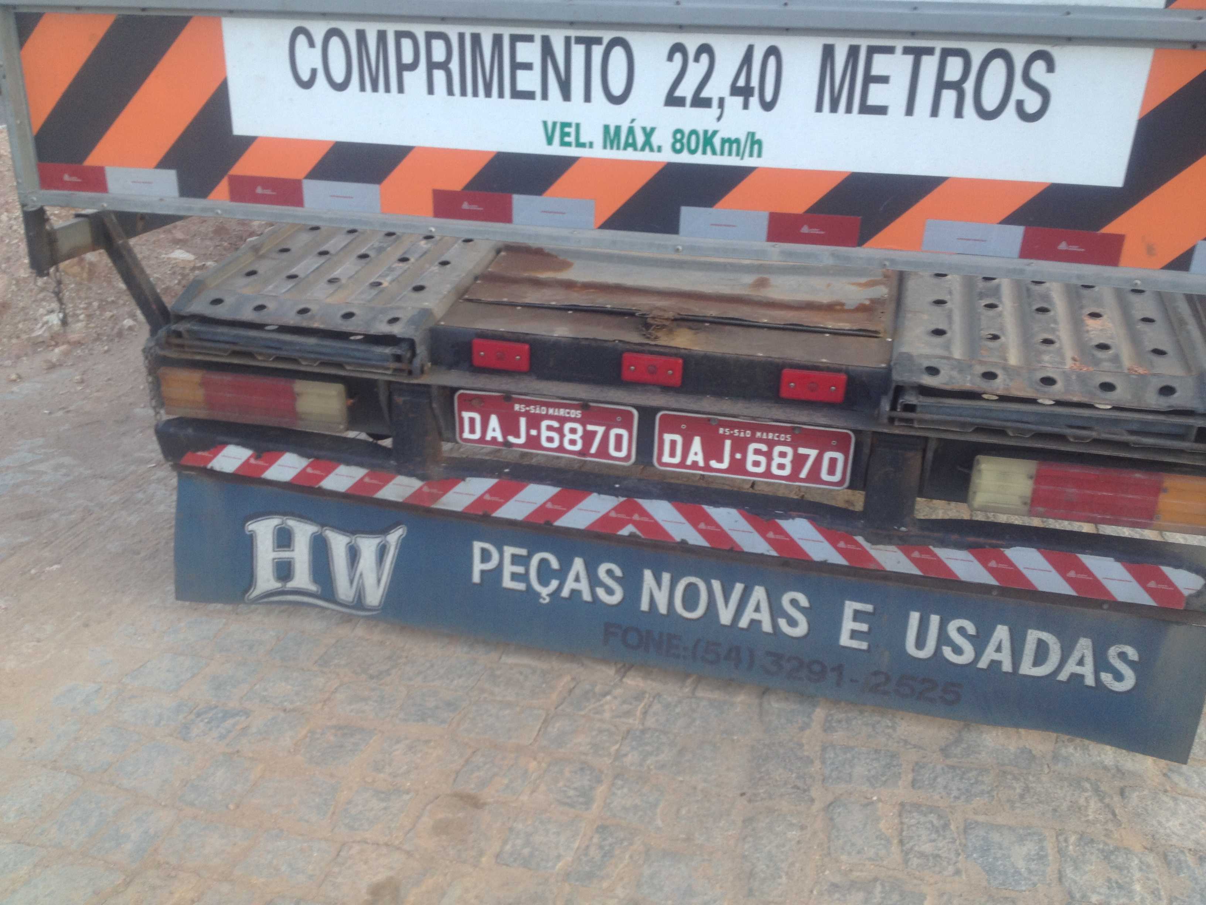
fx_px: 1219
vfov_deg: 40.7
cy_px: 452
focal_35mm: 35
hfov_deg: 52.6
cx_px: 603
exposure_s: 1/201
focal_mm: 4.28
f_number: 2.4
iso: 50
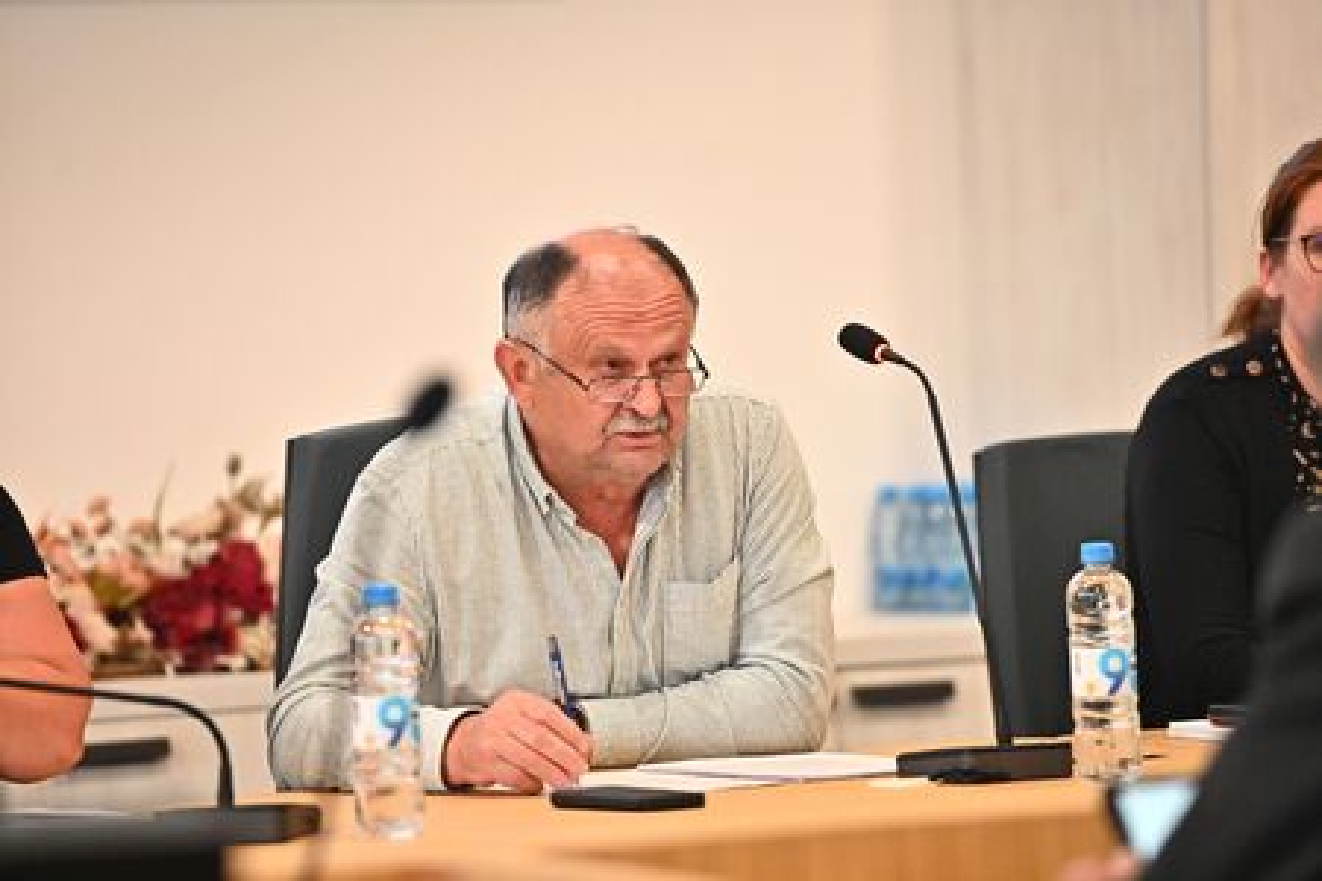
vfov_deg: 6.9
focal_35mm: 200
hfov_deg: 10.3
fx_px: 7344
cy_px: 440
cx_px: 661
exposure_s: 1/320
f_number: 3.2
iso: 5000
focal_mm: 200
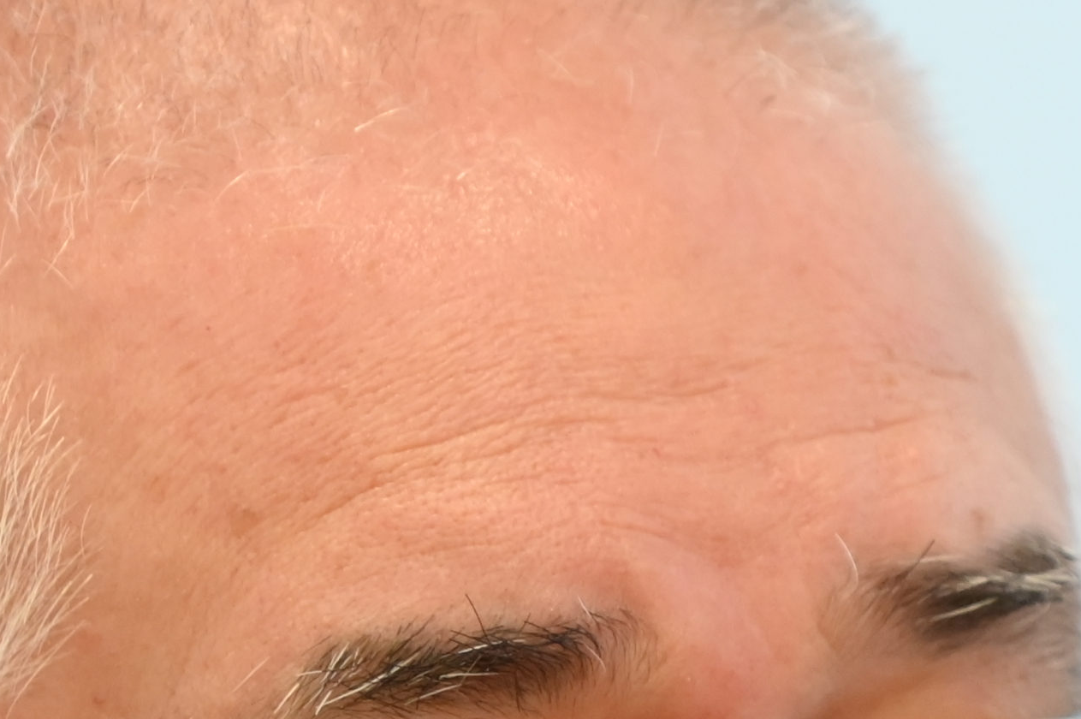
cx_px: 1743
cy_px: 1222
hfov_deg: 2.3
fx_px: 26583
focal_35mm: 886
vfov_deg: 1.5
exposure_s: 1/160
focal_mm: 185
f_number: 4
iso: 2000
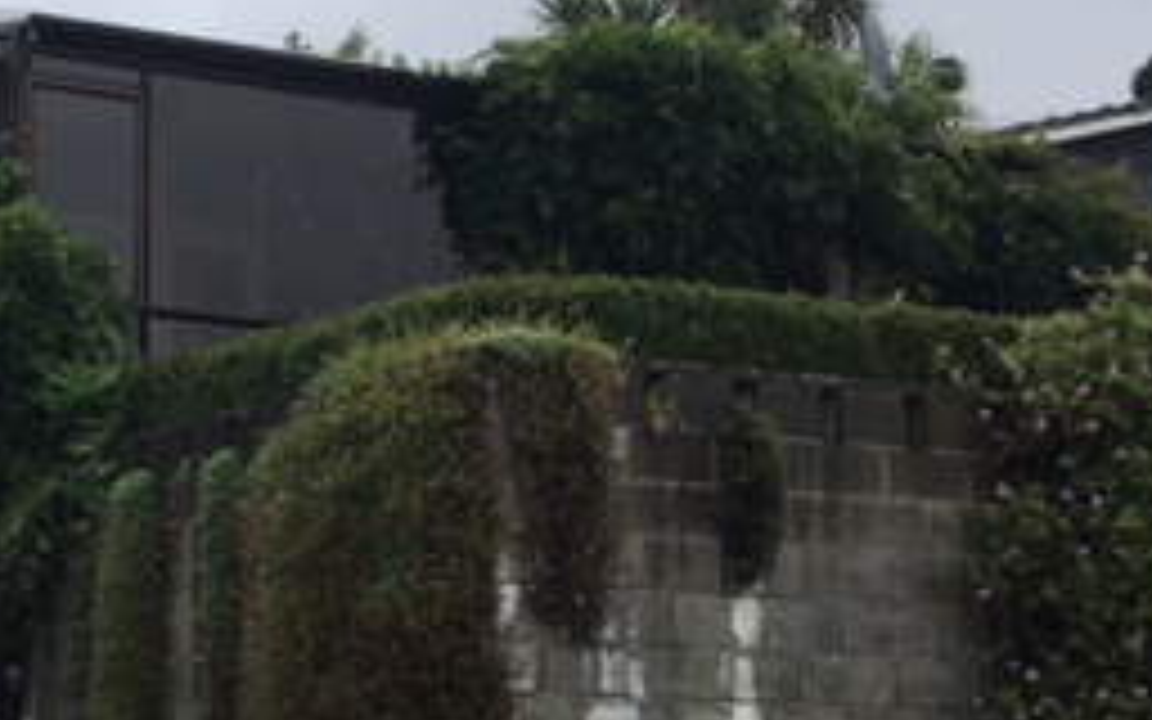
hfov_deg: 25.1
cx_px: -76
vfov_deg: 16.9
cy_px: 518
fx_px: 2417
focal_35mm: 77
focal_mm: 4.15
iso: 25
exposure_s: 1/739
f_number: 2.2
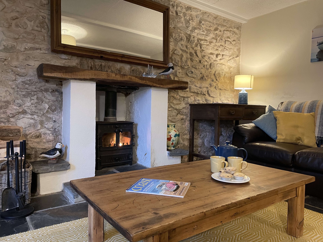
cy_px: 121
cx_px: 162
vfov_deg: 53.1
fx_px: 243
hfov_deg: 67.3
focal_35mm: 26
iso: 500
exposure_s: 1/50
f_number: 1.6
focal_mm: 4.2
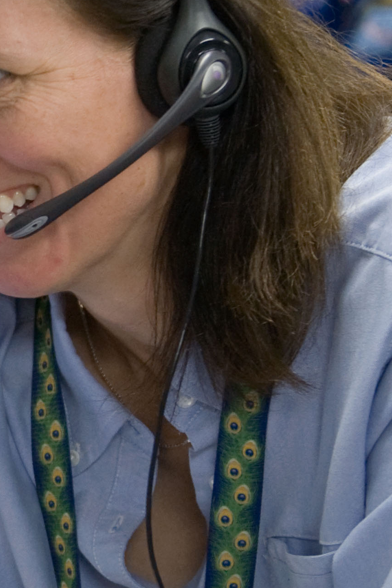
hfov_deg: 7.6
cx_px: -350
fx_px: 2858
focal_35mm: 175
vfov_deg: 11.7
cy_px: 348
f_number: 2.8
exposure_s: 1/80
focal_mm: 44
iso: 2500
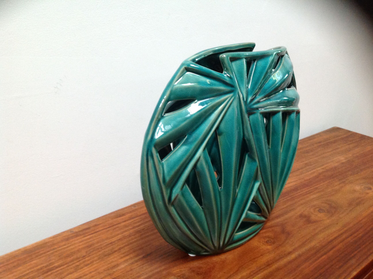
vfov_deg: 40.6
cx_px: 186
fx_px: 377
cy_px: 140
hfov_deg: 52.7
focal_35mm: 35
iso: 250
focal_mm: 4.28
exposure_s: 1/15
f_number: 2.4
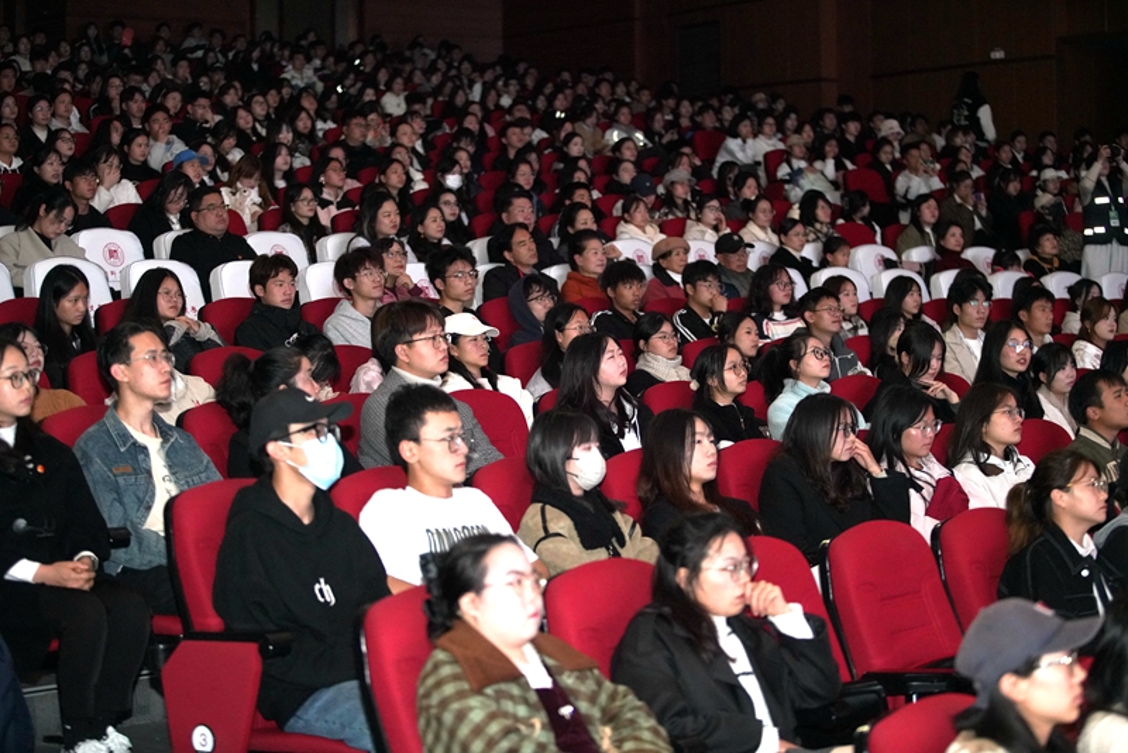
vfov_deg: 19.5
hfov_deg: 28.8
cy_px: 376
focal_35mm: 70
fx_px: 2194
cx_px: 564
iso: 4000
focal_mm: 70
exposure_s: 1/160
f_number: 2.8
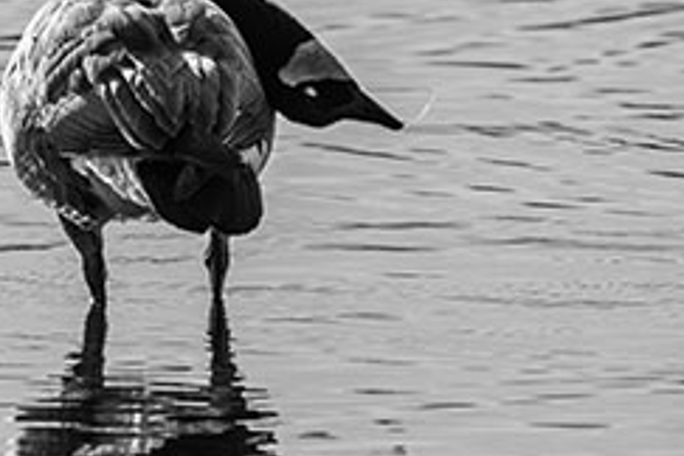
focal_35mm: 1442
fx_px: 27396
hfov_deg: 1.4
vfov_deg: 1.0
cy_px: 277
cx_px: 3
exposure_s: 1/2000
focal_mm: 700
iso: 1250
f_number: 11
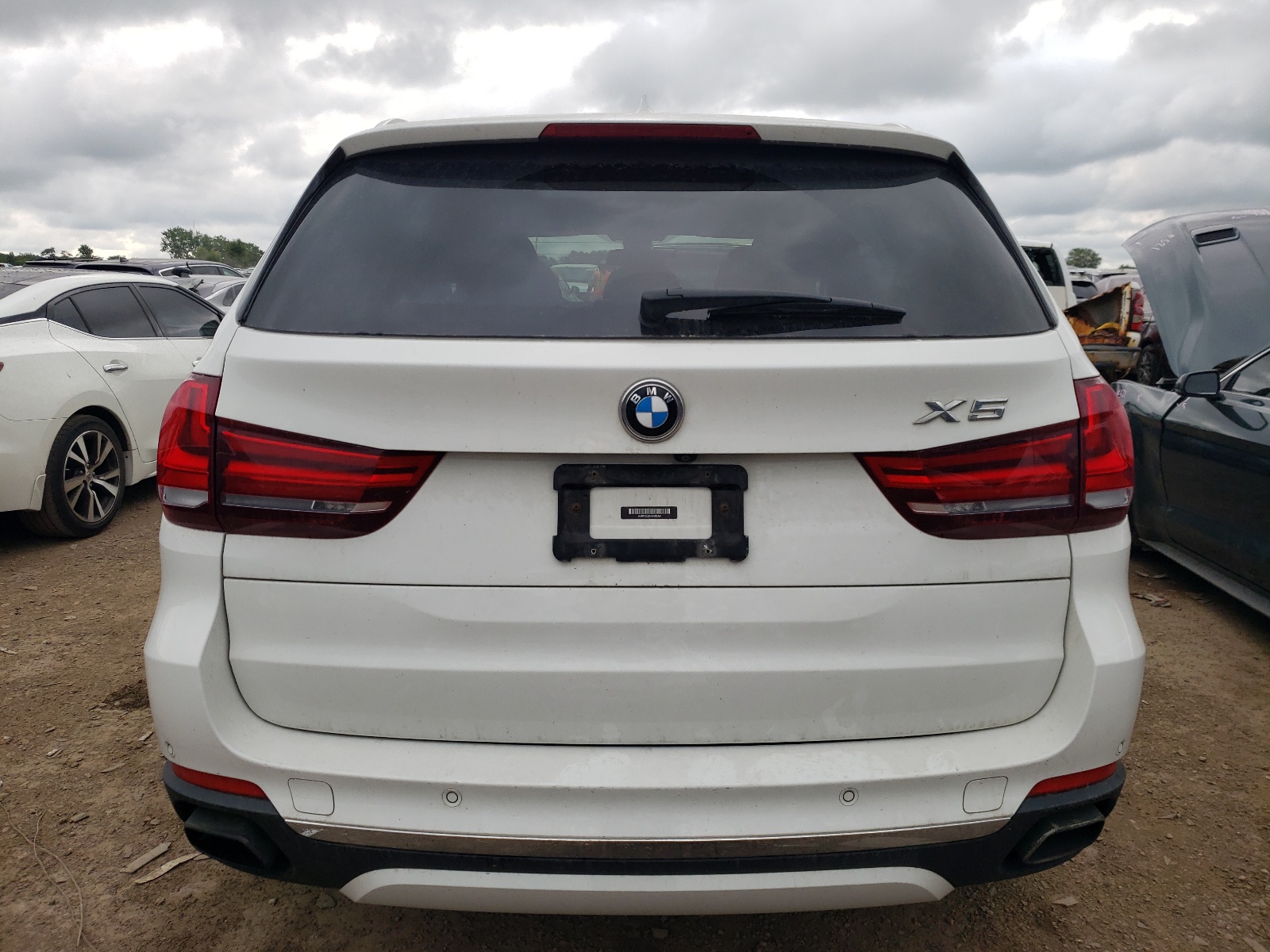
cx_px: 635
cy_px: 476
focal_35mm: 26
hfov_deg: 67.3
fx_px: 954
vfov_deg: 53.1
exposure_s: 1/1667
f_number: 1.5
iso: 50
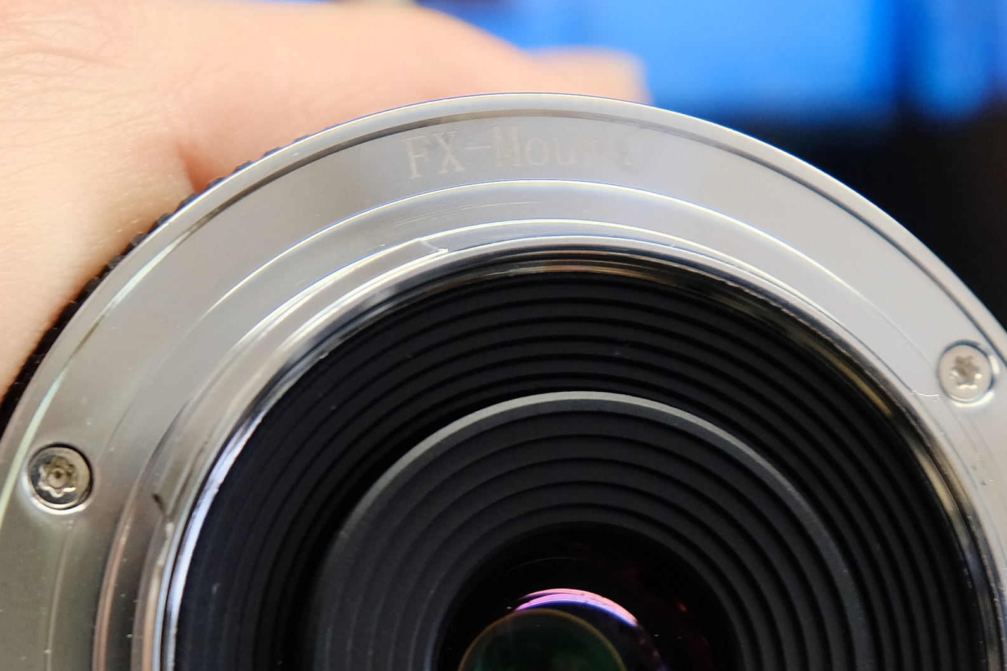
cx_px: 585
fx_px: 3161
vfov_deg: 12.0
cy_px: 649
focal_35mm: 113
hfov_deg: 18.1
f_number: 5
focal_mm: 24
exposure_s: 1/20
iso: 800
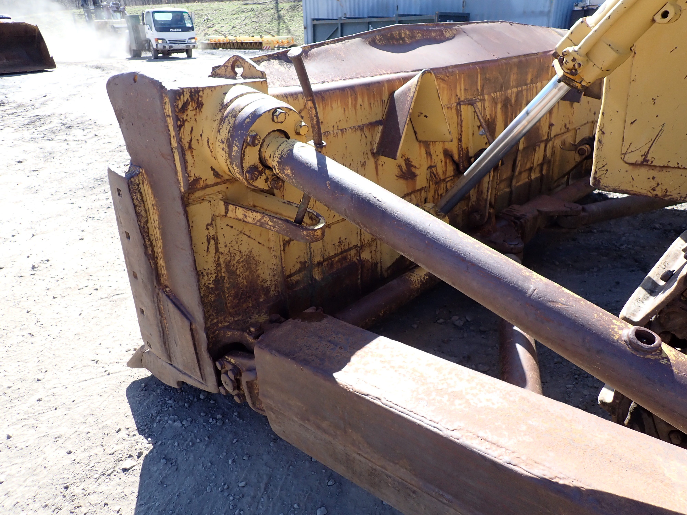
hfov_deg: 69.4
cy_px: 258
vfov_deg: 54.9
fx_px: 496
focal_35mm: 25
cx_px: 344
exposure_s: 1/400
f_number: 2.8
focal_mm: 4.5
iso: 100
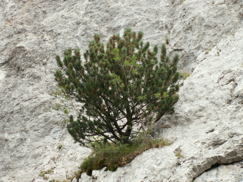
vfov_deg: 14.0
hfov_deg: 18.5
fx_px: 744
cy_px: 91
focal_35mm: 106
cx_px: 122
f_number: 3.5
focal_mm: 17.36
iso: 50
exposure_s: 1/50
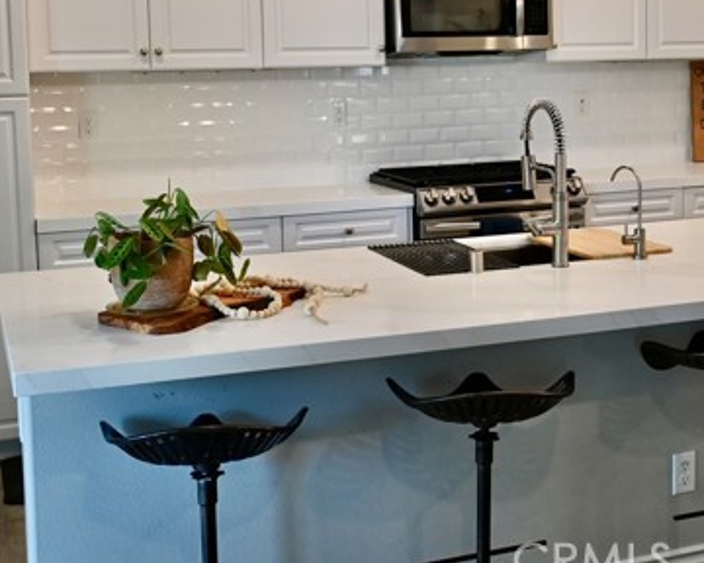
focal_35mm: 55
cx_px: 471
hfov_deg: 33.8
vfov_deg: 27.4
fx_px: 1146
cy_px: 171
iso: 800
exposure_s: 1/125
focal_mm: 22.5
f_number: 4
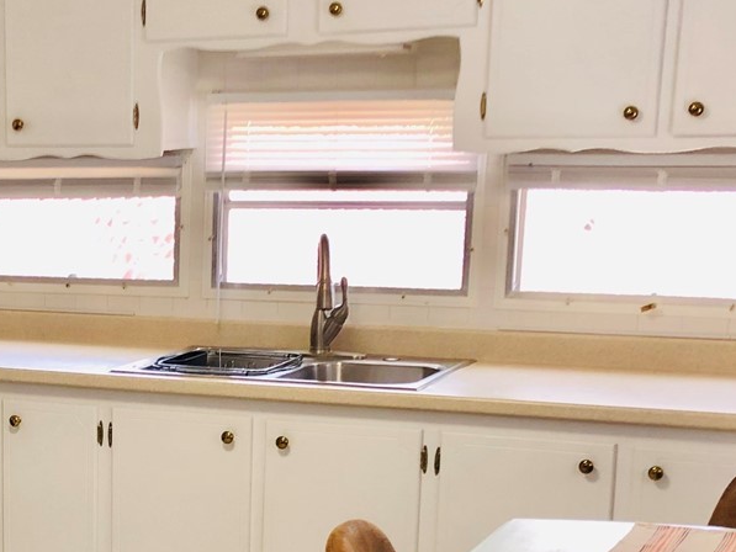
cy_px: 552
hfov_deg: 25.1
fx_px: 1595
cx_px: 62
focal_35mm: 75
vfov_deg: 19.1
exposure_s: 1/30
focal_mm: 3.99
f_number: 1.8
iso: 32
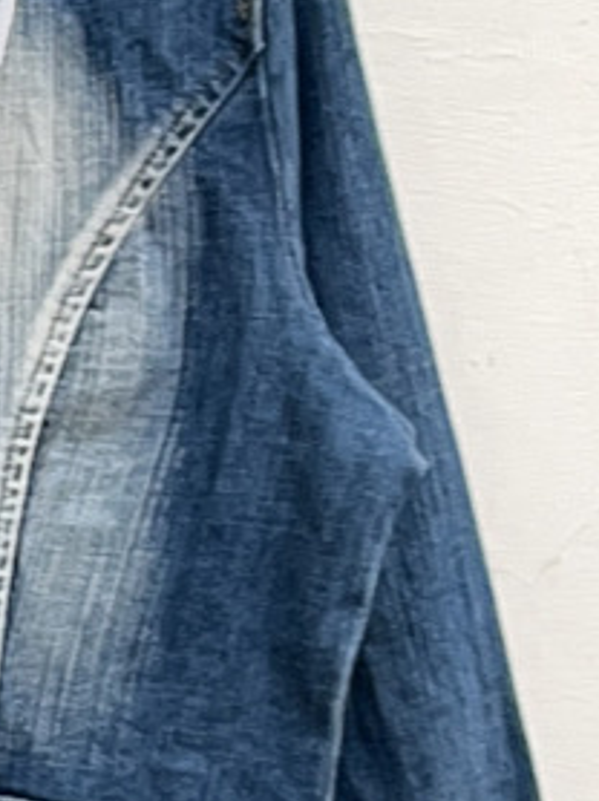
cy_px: 553
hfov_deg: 13.0
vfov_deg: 18.7
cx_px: -400
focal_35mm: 105
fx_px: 2426
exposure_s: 1/60
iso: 64
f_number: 1.6
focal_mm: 5.1
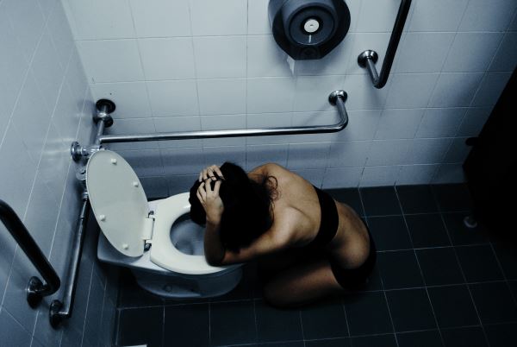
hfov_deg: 57.2
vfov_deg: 40.1
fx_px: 475
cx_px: 258
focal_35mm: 33
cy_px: 174
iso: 900
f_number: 3.8
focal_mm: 22
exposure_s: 1/30
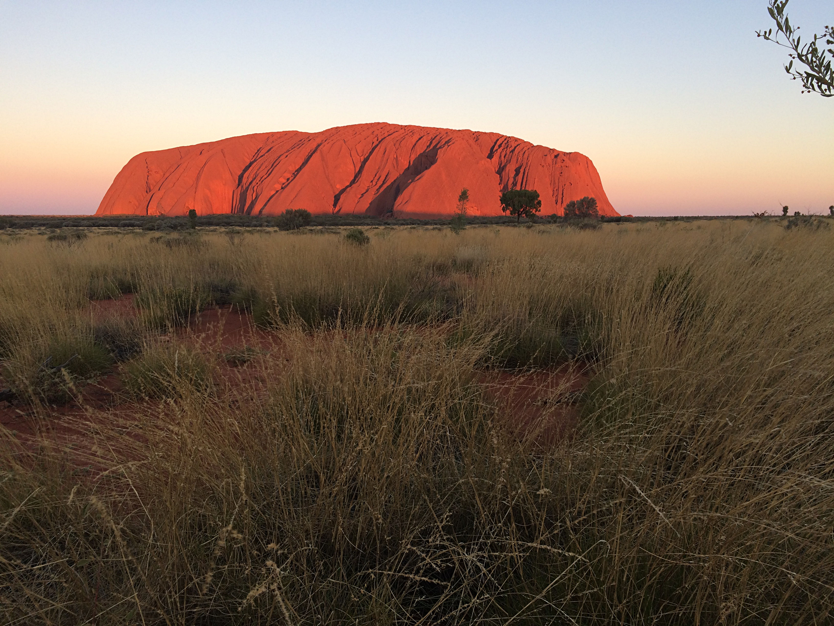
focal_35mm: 29
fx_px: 699
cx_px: 417
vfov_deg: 48.2
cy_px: 313
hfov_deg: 61.7
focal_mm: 4.15
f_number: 2.2
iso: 40
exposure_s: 1/100
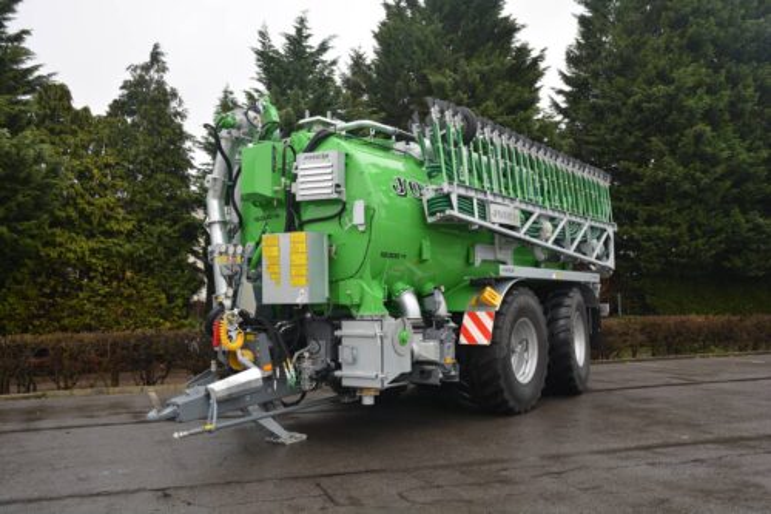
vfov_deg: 39.9
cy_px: 257
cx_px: 386
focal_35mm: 33
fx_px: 706
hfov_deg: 57.2
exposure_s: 1/80
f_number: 4.5
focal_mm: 22
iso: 200
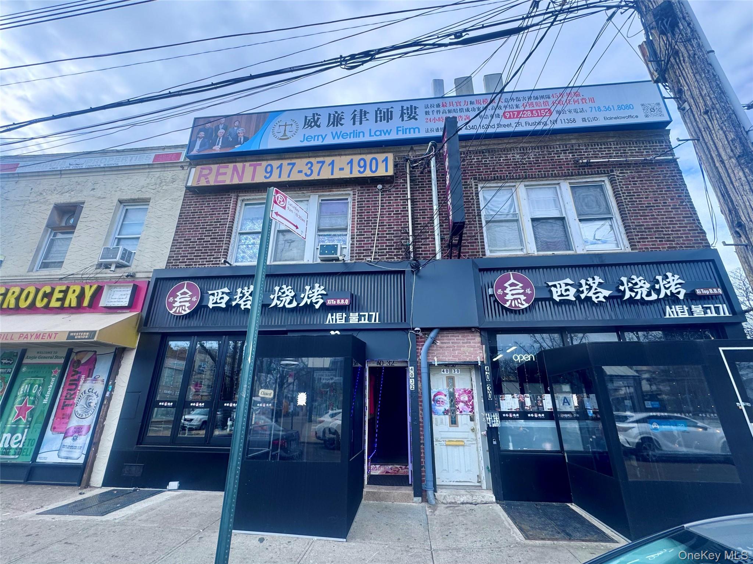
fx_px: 304
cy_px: 282
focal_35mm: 14
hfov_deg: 102.1
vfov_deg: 85.7
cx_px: 376
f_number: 2.2
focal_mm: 2.22
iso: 40
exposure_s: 1/548
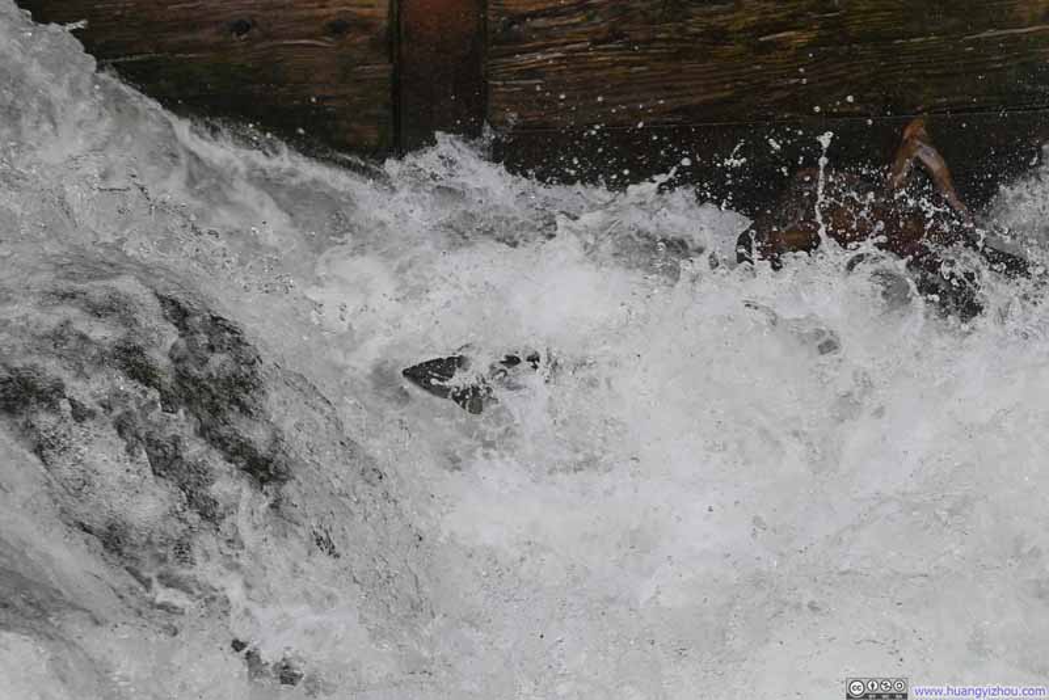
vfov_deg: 6.3
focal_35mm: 220
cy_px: 350
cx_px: 524
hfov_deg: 9.4
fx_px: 6413
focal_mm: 220
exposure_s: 1/640
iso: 100
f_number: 5.3
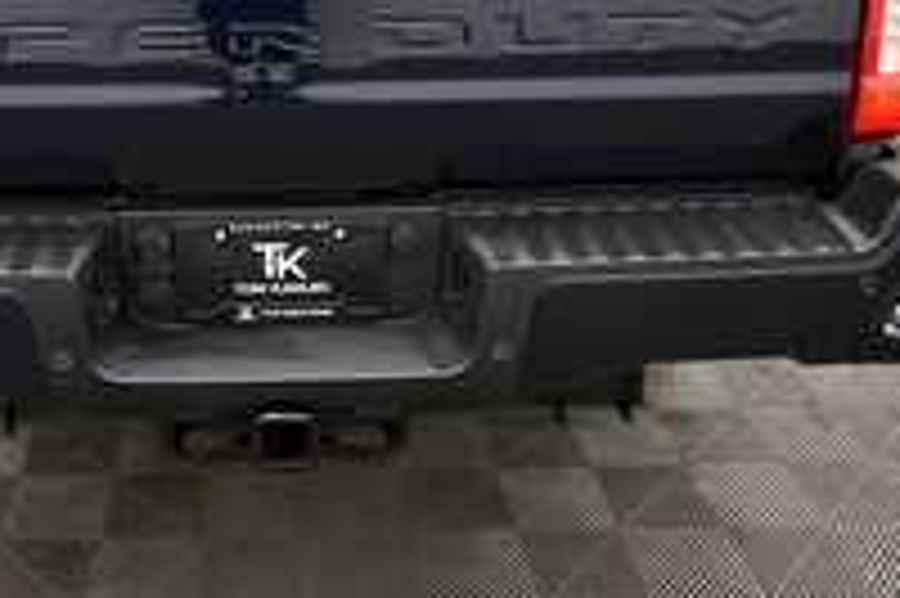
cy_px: 25
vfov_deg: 30.0
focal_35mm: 42
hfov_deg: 45.6
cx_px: 284
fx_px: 1049
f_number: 5
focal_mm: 14
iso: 1600
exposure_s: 1/125
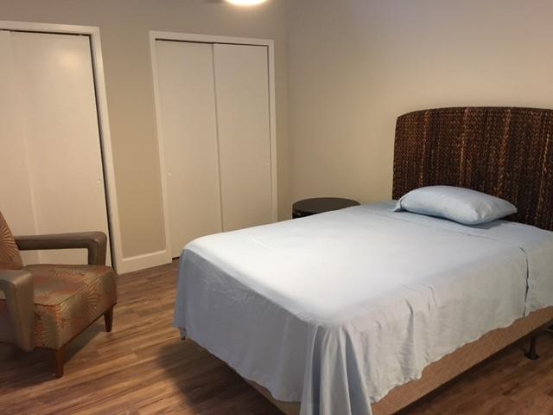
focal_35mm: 29
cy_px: 208
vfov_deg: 48.2
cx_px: 276
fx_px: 463
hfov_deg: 61.7
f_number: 2.2
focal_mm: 4.15
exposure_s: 1/30
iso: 200
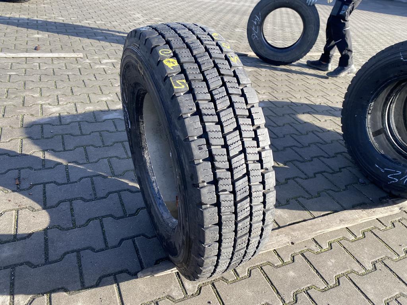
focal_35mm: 26
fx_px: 306
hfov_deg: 67.3
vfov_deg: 53.1
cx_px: 204
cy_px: 152
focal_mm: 4.25
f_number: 1.8
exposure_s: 1/487
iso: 32
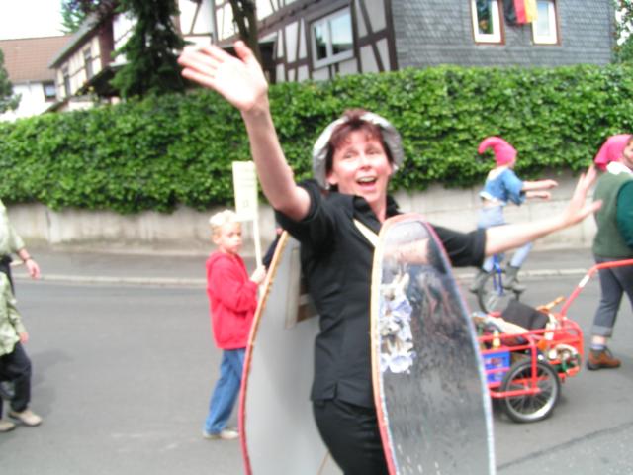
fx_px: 695
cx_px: 316
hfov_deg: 49.0
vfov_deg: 37.7
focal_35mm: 38
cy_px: 238
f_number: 5
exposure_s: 1/100
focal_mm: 5.8
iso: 50
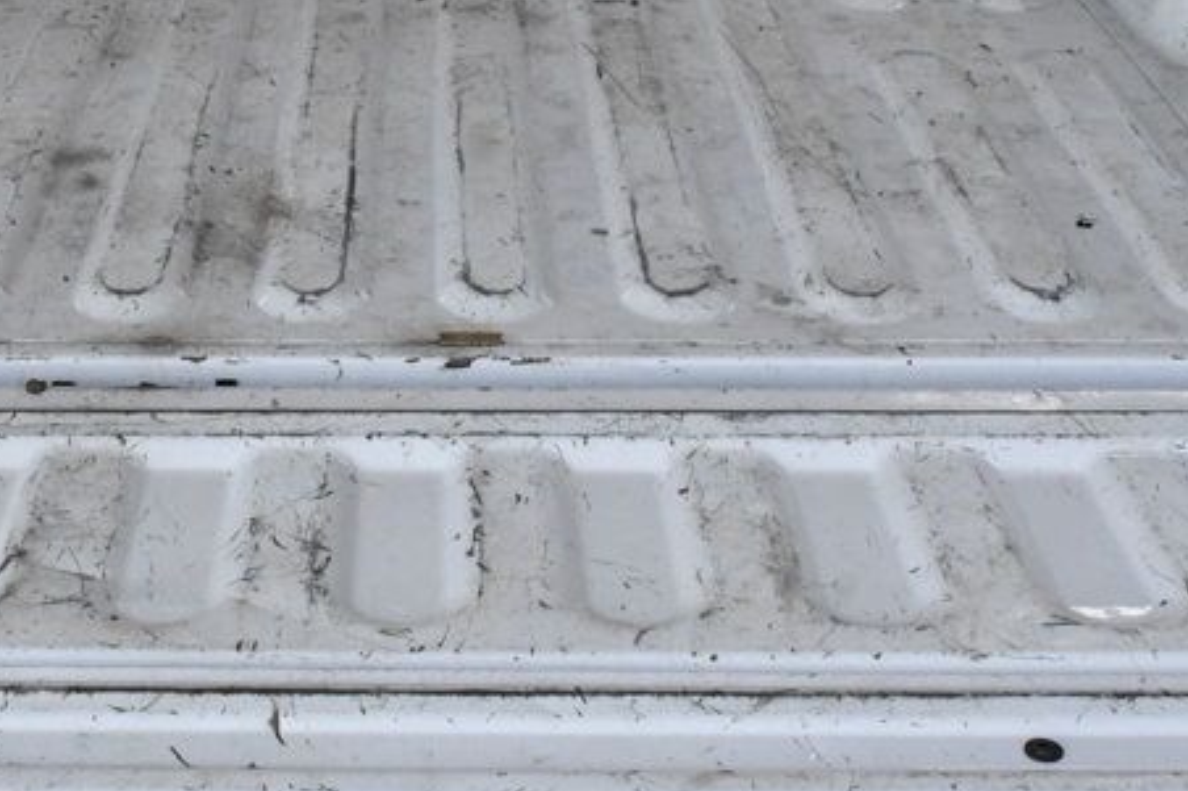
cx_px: 402
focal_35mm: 77
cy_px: 76
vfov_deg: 17.4
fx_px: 2540
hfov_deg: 26.2
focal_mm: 23
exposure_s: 1/800
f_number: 14
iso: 2500
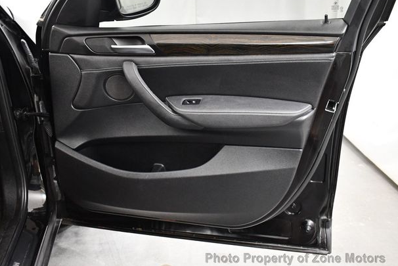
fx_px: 420
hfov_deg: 50.7
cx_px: 198
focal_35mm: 38
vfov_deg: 35.1
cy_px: 131
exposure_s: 1/60
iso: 3200
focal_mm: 18
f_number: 3.5
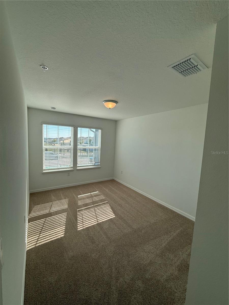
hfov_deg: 85.7
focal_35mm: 14
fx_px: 123
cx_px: 114
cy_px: 152
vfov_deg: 102.1
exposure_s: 1/686
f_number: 2.2
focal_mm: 2.22
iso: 64
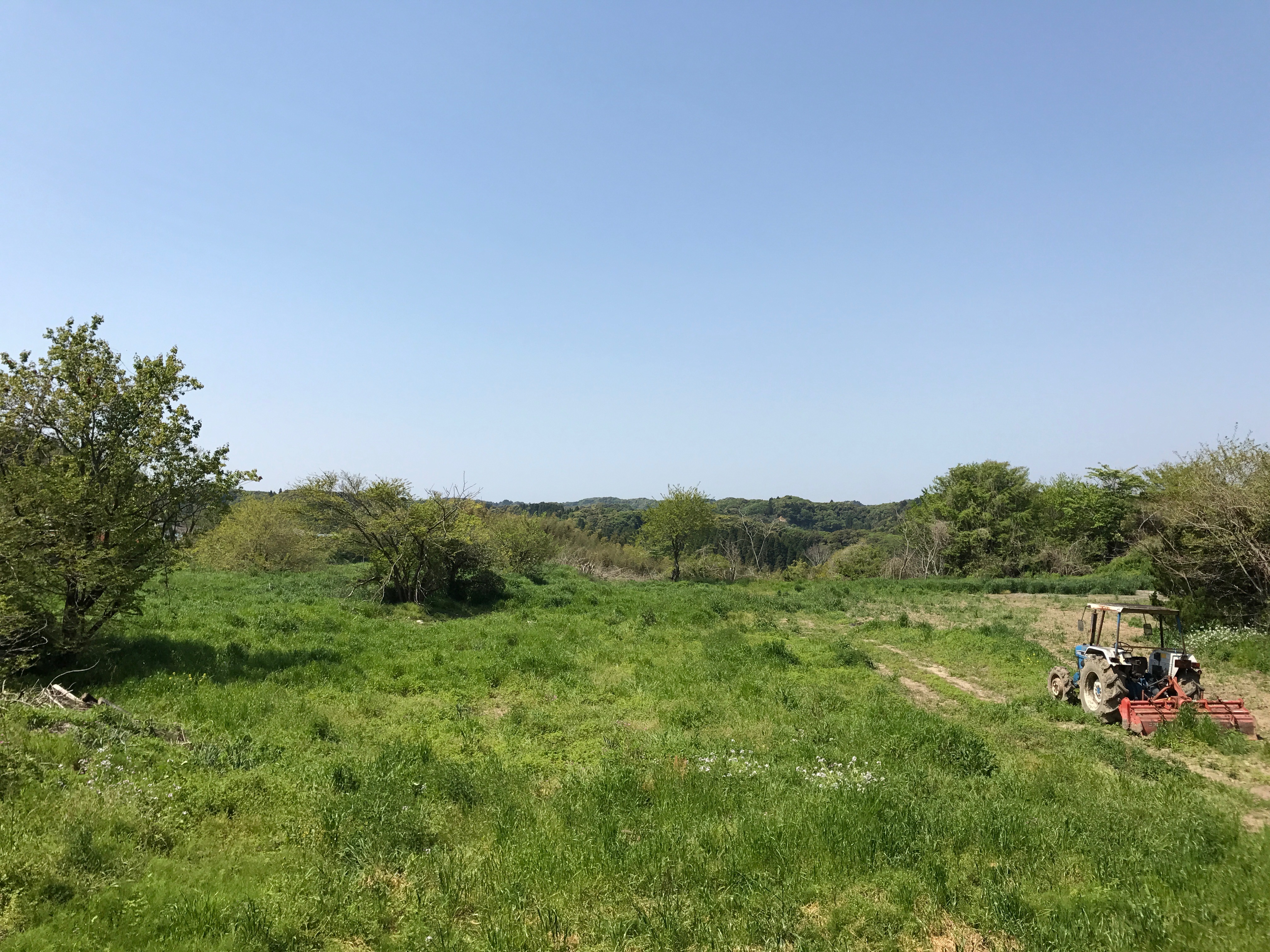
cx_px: 635
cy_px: 476
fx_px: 1027
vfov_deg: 49.7
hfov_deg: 63.4
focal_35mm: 28
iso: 20
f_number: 1.8
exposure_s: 1/2817
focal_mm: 3.99
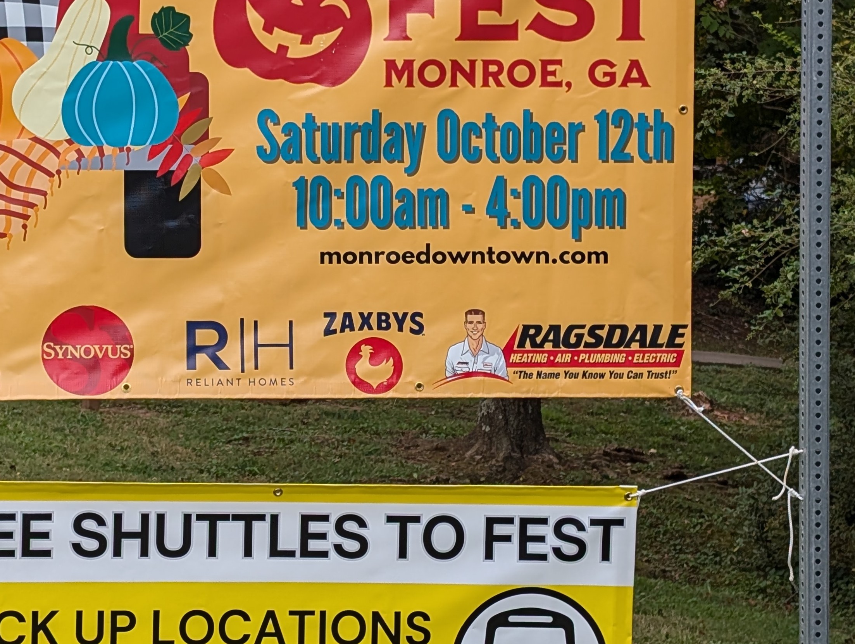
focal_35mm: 78
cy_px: 297
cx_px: 216
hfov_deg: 24.7
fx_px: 1929
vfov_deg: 18.9
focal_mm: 6.9
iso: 17
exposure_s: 1/617
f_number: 1.68
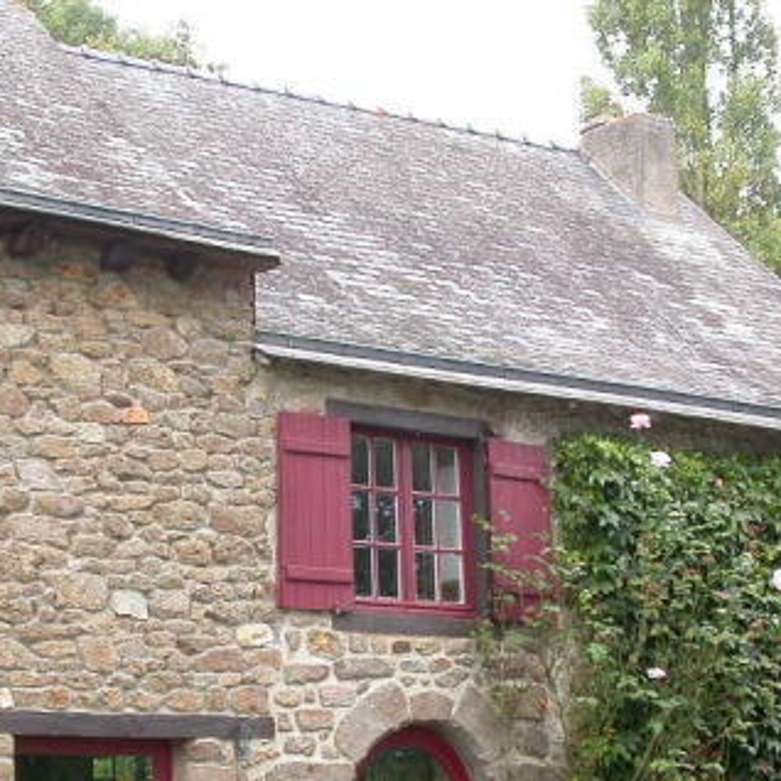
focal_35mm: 72
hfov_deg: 23.9
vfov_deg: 23.8
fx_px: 1838
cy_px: 550
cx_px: 270
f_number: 3.7
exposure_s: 1/88
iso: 100
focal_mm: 7.85
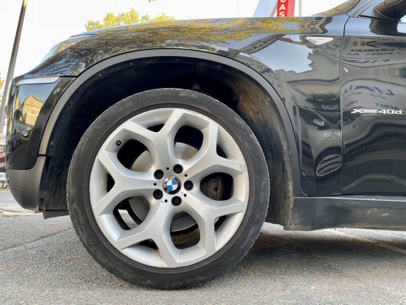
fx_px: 305
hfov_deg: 67.3
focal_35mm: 26
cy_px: 152
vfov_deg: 53.1
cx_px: 203
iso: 80
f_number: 1.6
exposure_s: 1/121
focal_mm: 4.2
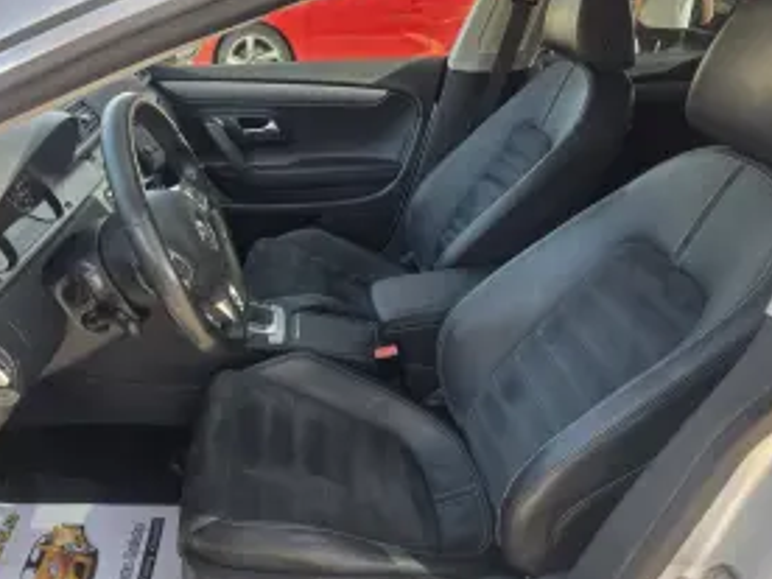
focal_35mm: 30
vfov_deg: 46.4
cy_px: 361
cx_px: 310
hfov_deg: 59.5
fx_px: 669
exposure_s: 1/180
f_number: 1.7
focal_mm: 6.25
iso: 80
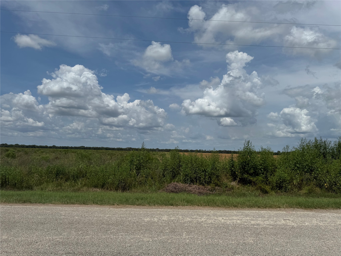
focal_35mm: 24
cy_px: 128
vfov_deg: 56.8
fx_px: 236
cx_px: 170
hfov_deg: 71.6
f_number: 1.78
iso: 80
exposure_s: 1/12346
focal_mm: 6.76
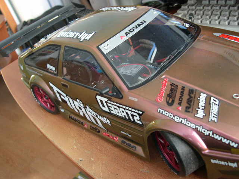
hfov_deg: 49.0
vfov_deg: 37.7
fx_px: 262
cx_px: 120
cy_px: 90
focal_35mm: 38
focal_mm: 8
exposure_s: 1/4.7
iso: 220
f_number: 2.8
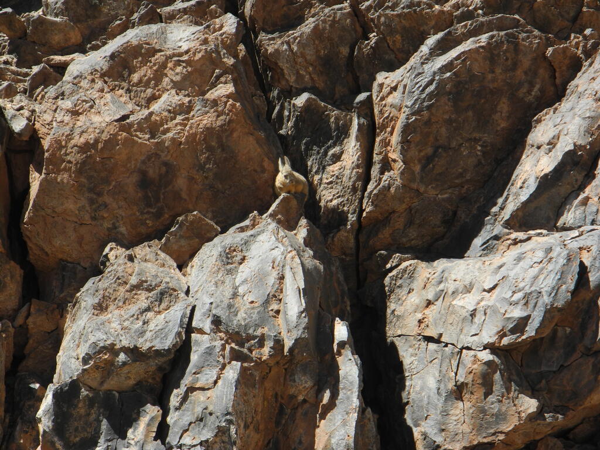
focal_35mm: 200
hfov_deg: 9.9
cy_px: 225
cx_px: 300
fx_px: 3467
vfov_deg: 7.4
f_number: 5.6
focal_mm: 42.6
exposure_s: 1/320
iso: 100
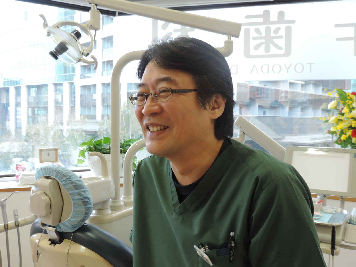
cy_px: 134
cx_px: 178
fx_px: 339
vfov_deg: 42.9
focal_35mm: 33
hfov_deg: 55.4
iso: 250
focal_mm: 5.8
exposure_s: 1/50
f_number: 3.2
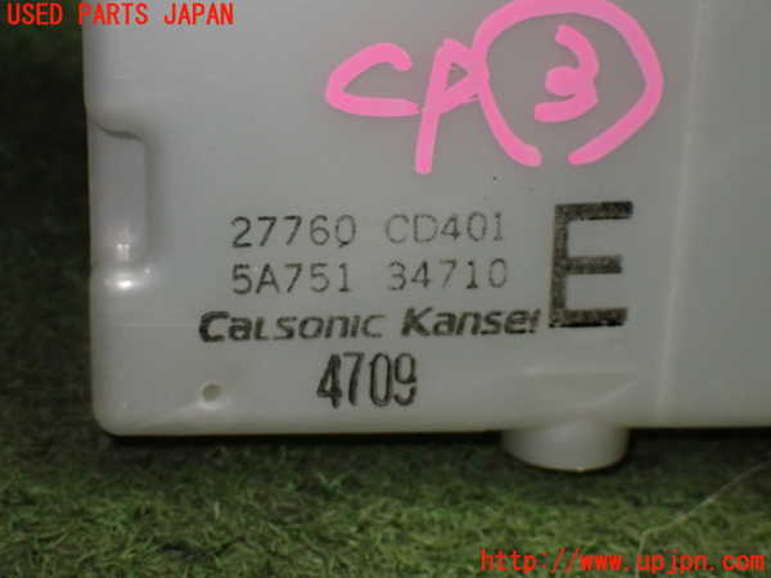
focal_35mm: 71
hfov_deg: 27.4
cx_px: 386
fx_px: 1581
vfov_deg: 20.7
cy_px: 289
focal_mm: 12.73
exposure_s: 1/100
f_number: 3.9
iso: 800
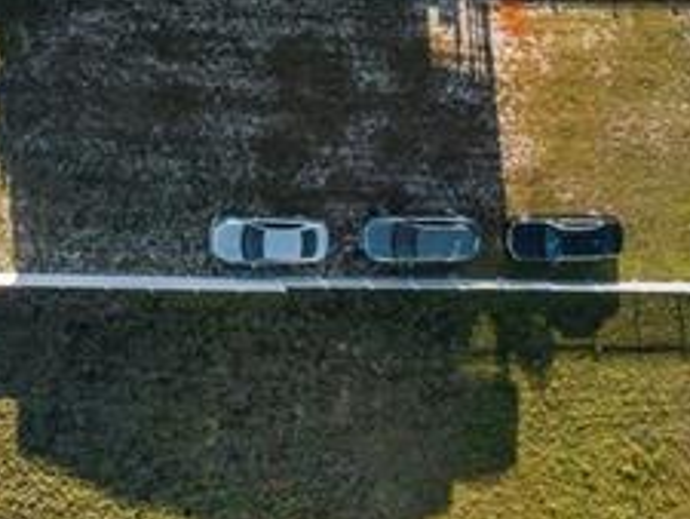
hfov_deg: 17.0
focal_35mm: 109
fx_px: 2174
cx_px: -192
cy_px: -261
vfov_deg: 12.9
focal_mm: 12.29
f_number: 2.8
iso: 300
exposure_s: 1/2000
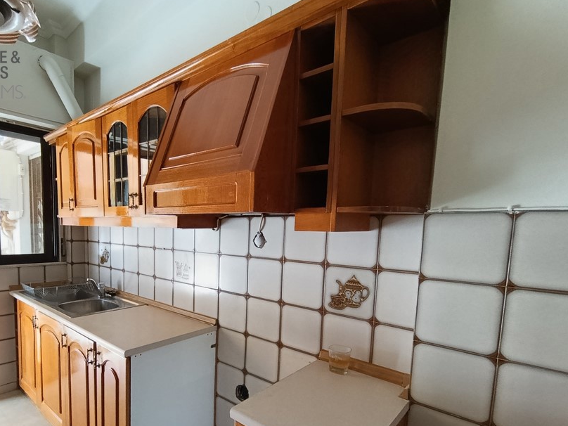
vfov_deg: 67.7
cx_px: 209
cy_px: 265
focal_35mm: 19
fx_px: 312
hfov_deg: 82.9
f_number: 2.2
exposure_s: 1/50
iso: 309
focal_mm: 1.65
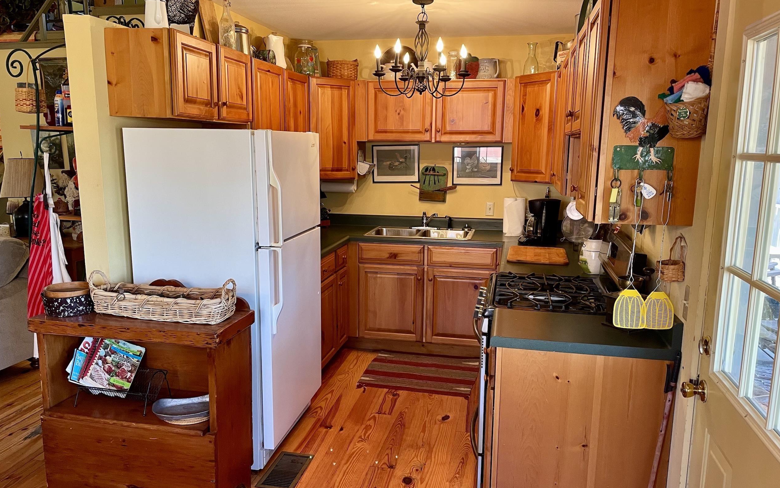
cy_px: 256
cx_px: 390
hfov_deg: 66.5
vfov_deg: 44.5
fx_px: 595
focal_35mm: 28
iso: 80
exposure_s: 1/60
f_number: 1.6
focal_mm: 4.2
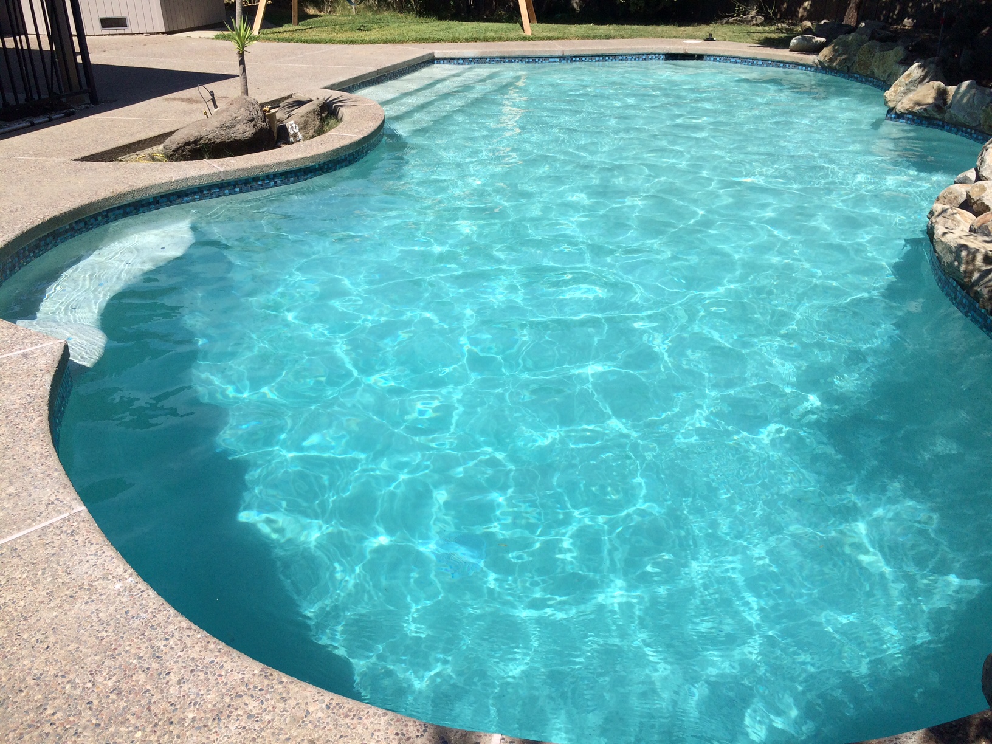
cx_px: 496
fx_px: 831
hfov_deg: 61.7
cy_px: 372
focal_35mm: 29
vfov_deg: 48.2
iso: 32
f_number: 2.2
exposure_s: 1/3165
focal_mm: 4.15
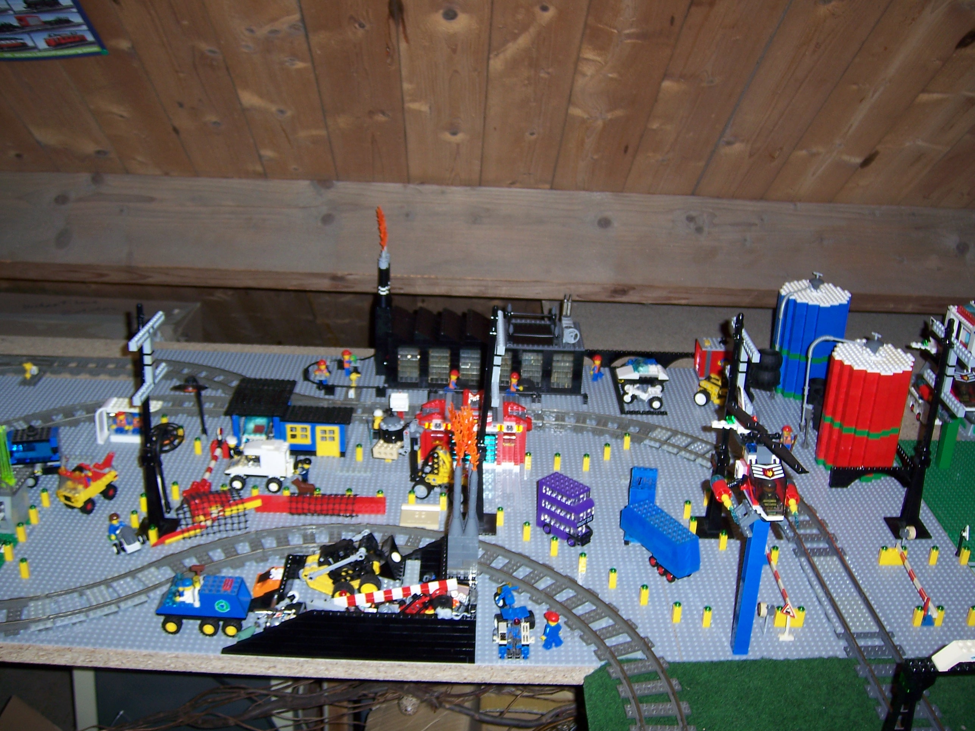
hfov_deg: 51.4
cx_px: 488
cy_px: 366
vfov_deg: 39.7
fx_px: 1014
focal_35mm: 36
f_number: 2.8
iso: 80
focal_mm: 6.2
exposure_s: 1/60
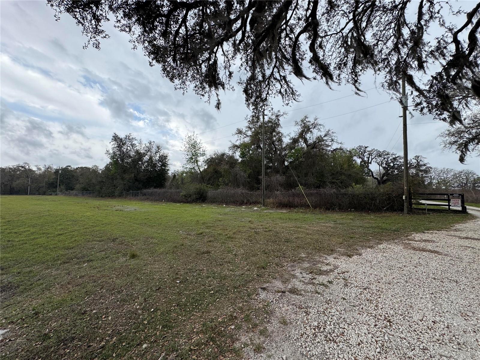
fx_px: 194
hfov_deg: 102.1
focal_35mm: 14
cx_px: 240
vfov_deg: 85.7
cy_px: 180
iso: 40
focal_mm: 2.22
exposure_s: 1/932
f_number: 2.2
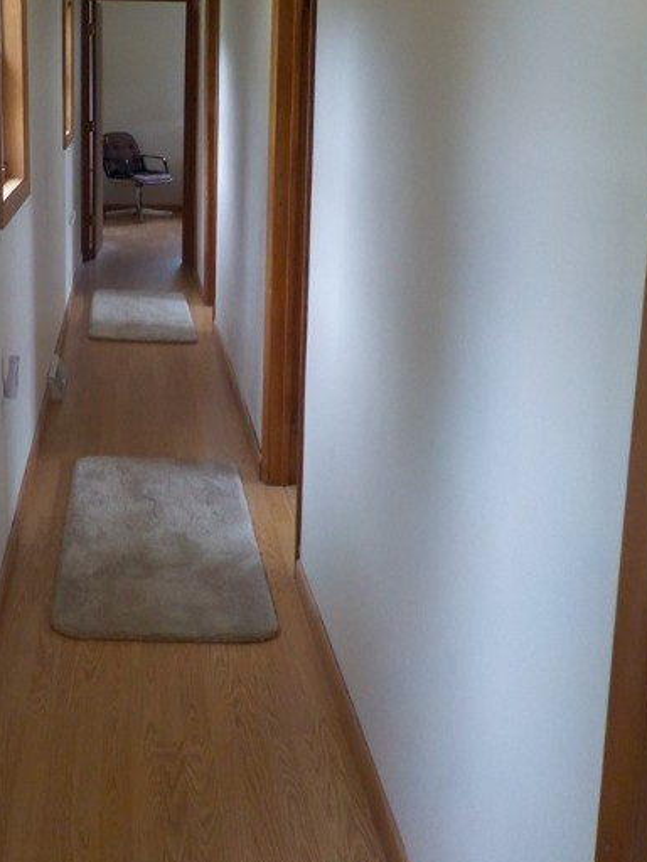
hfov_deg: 31.8
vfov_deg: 41.8
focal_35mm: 45
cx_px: 185
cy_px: 335
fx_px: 1121
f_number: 3.3
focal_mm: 4.1
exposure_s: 1/30
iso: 220
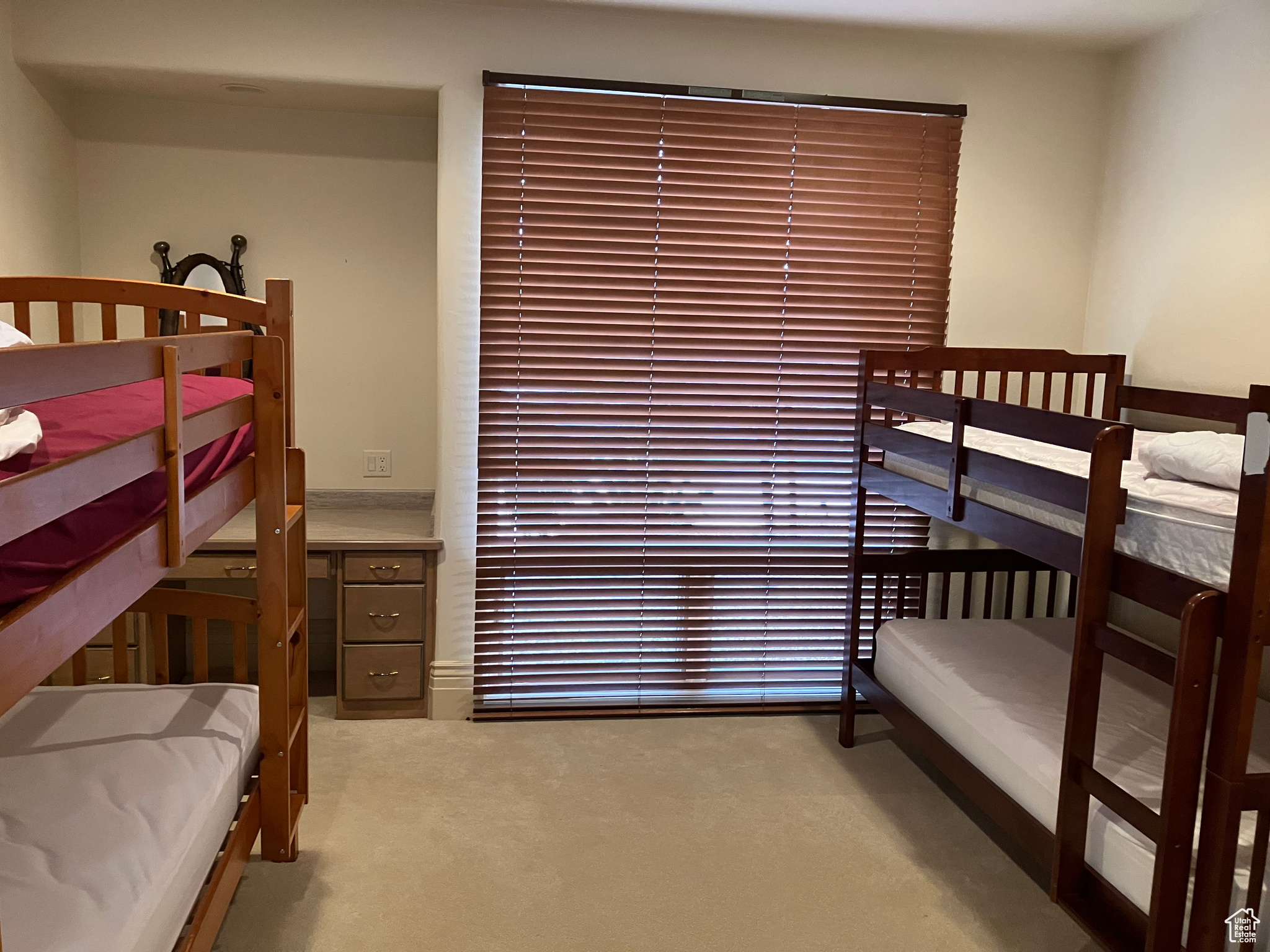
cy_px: 476
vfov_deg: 49.7
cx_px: 635
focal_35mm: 28
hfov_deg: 63.4
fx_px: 1027
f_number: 1.8
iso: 320
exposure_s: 1/40
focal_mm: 3.99
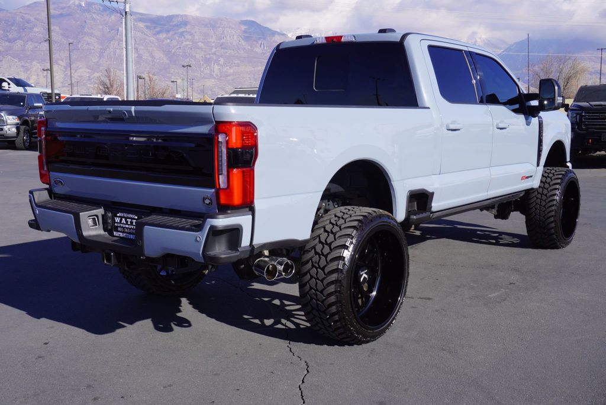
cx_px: 303
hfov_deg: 47.9
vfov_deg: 33.1
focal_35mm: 40
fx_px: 682
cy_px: 202
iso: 100
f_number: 11
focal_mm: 27
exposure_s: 1/125
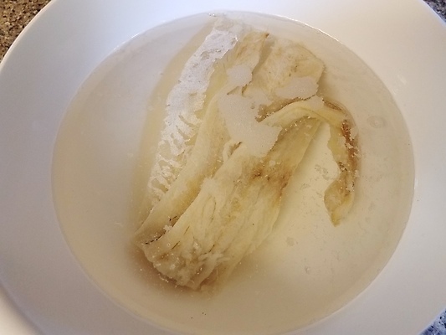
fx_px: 335
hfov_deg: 67.3
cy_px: 168
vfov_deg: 53.1
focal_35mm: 26
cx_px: 223
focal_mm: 4.2
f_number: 1.7
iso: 160
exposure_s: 1/60
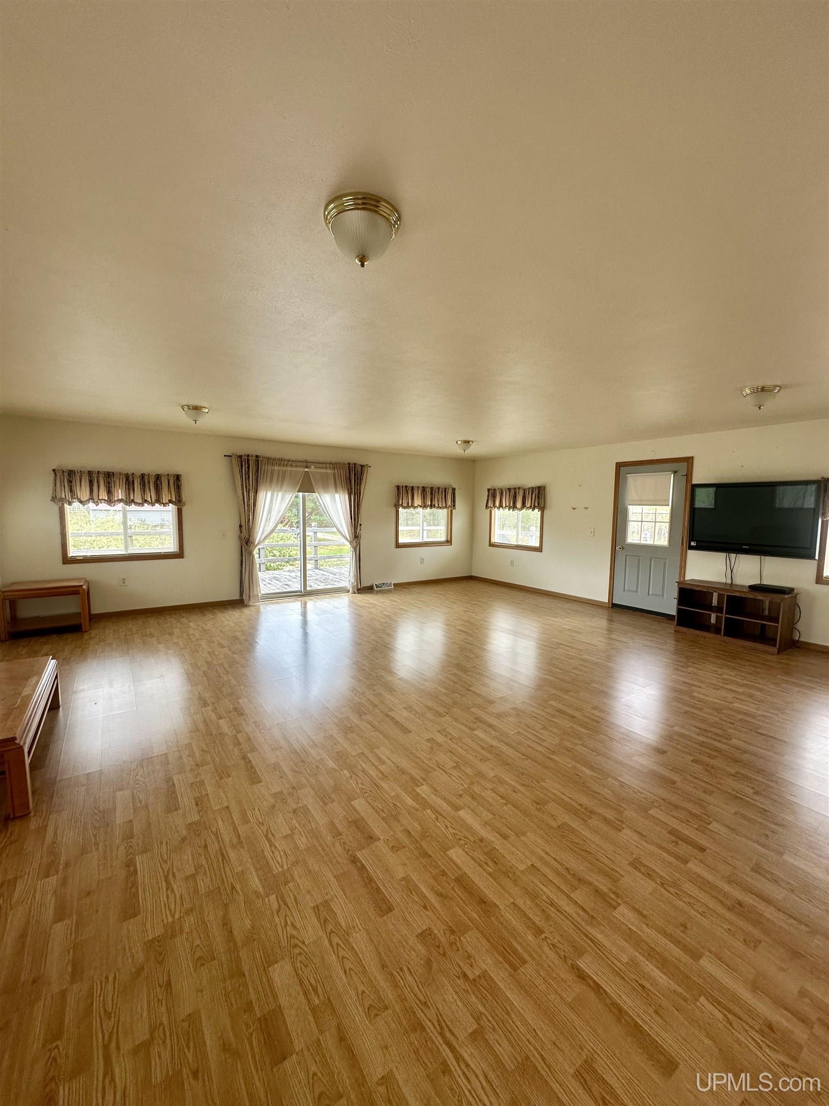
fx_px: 447
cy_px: 553
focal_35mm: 14
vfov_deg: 102.1
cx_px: 414
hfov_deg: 85.7
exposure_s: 1/99
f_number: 2.2
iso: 80
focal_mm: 2.22
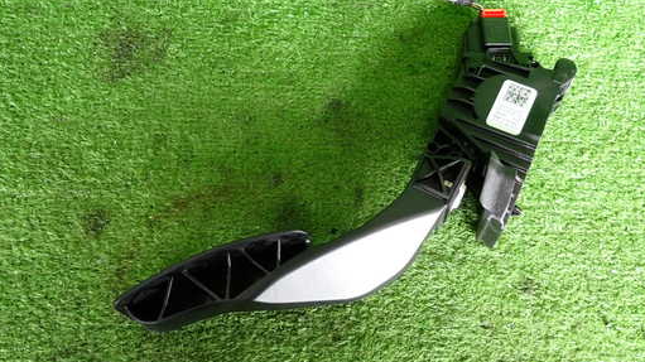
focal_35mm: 32
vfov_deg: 36.6
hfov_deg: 60.8
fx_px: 547
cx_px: 369
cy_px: 201
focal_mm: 4.5
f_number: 2
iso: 200
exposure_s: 1/40
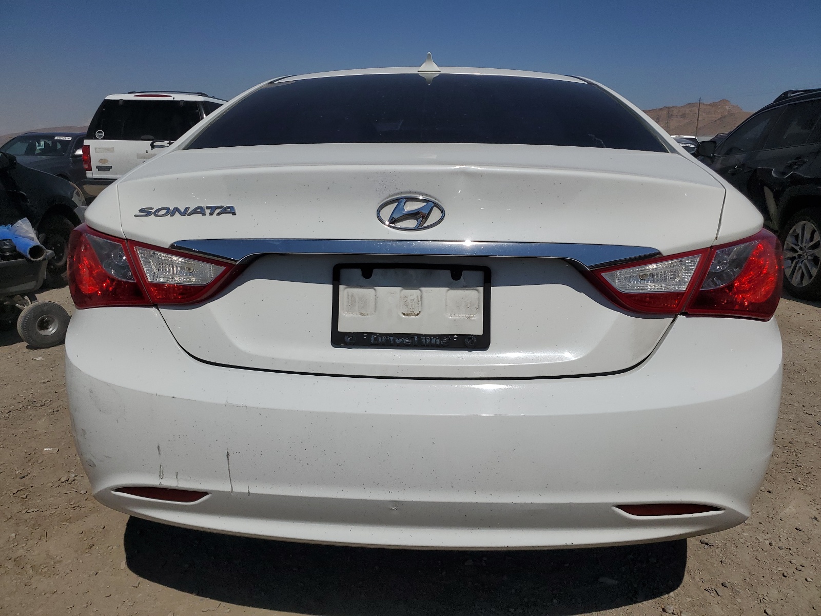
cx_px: 410
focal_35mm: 26
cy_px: 308
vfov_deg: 53.1
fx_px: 617
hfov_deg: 67.3
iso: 54
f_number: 1.5
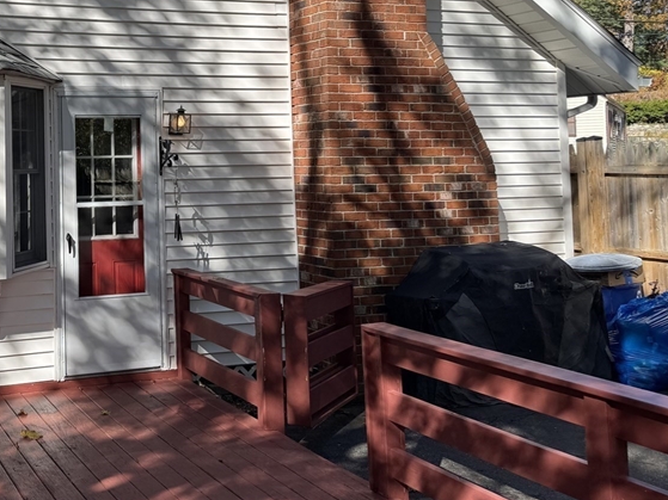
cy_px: 116
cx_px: 63
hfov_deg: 39.7
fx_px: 849
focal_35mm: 44
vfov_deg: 32.2
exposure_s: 1/1721
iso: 80
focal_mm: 6.76
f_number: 1.78
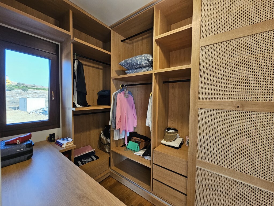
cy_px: 103
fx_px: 103
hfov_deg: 106.2
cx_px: 137
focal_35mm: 13
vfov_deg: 89.9
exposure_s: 1/71
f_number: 2.2
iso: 160
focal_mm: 2.2
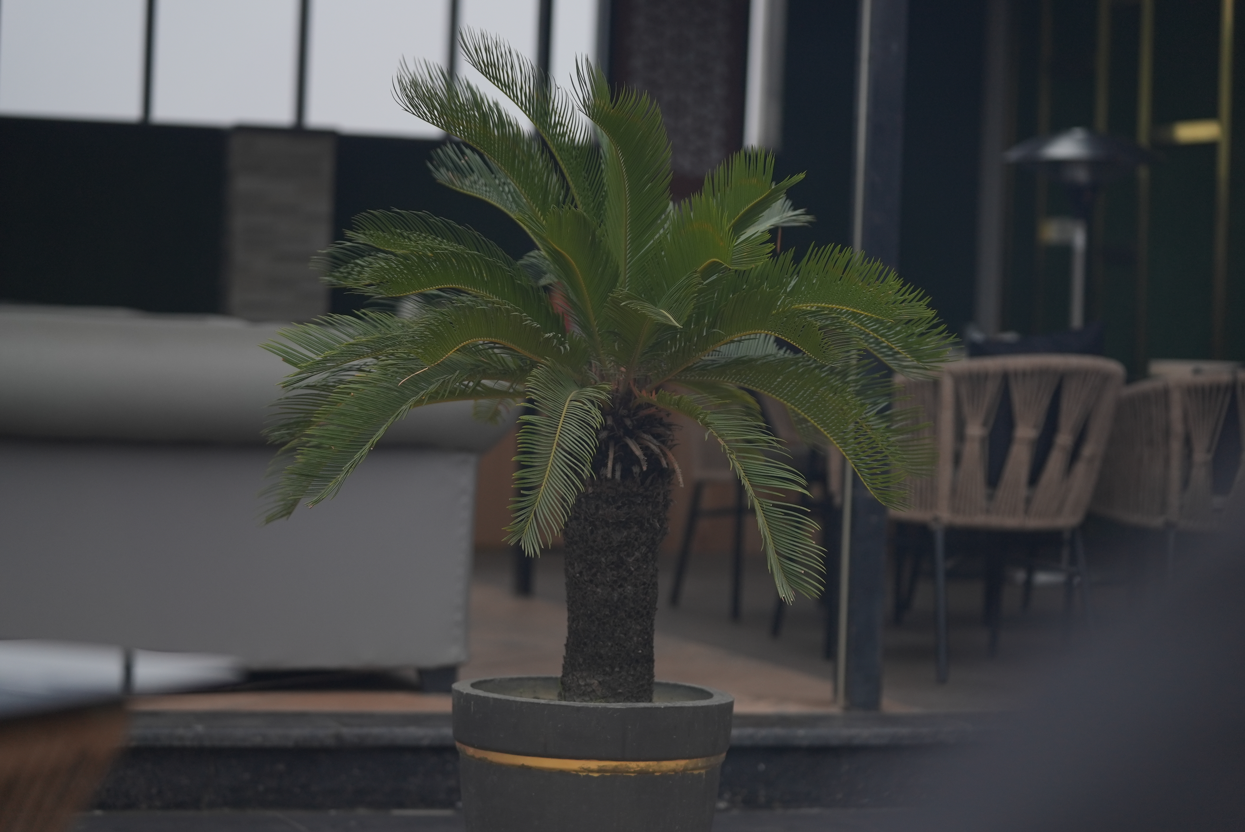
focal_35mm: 94
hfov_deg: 21.7
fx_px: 3252
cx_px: 622
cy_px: 416
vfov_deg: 14.6
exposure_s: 1/250
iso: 500
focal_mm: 94
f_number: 2.8
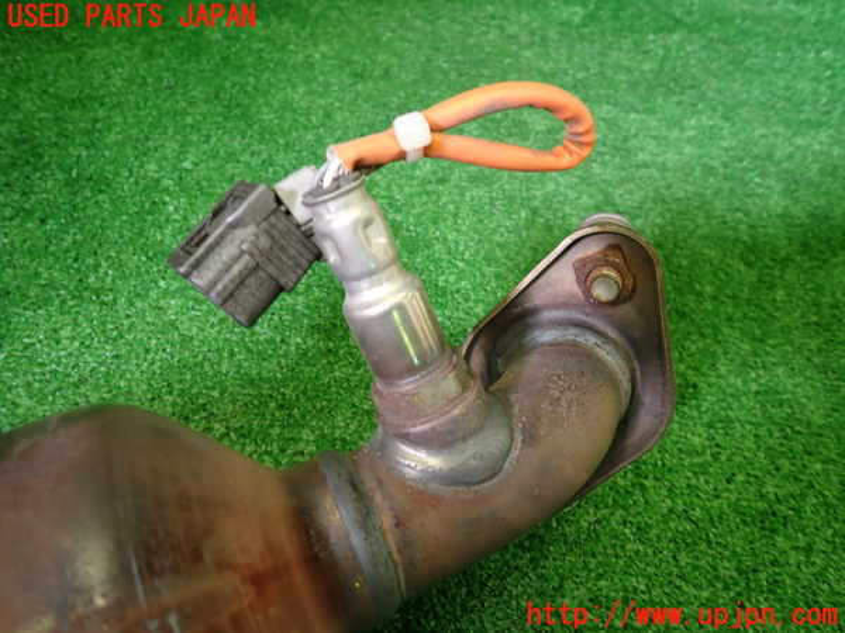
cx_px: 422
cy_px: 316
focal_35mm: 25
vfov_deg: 54.9
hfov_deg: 69.4
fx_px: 610
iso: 125
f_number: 2
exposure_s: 1/60
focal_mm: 4.5
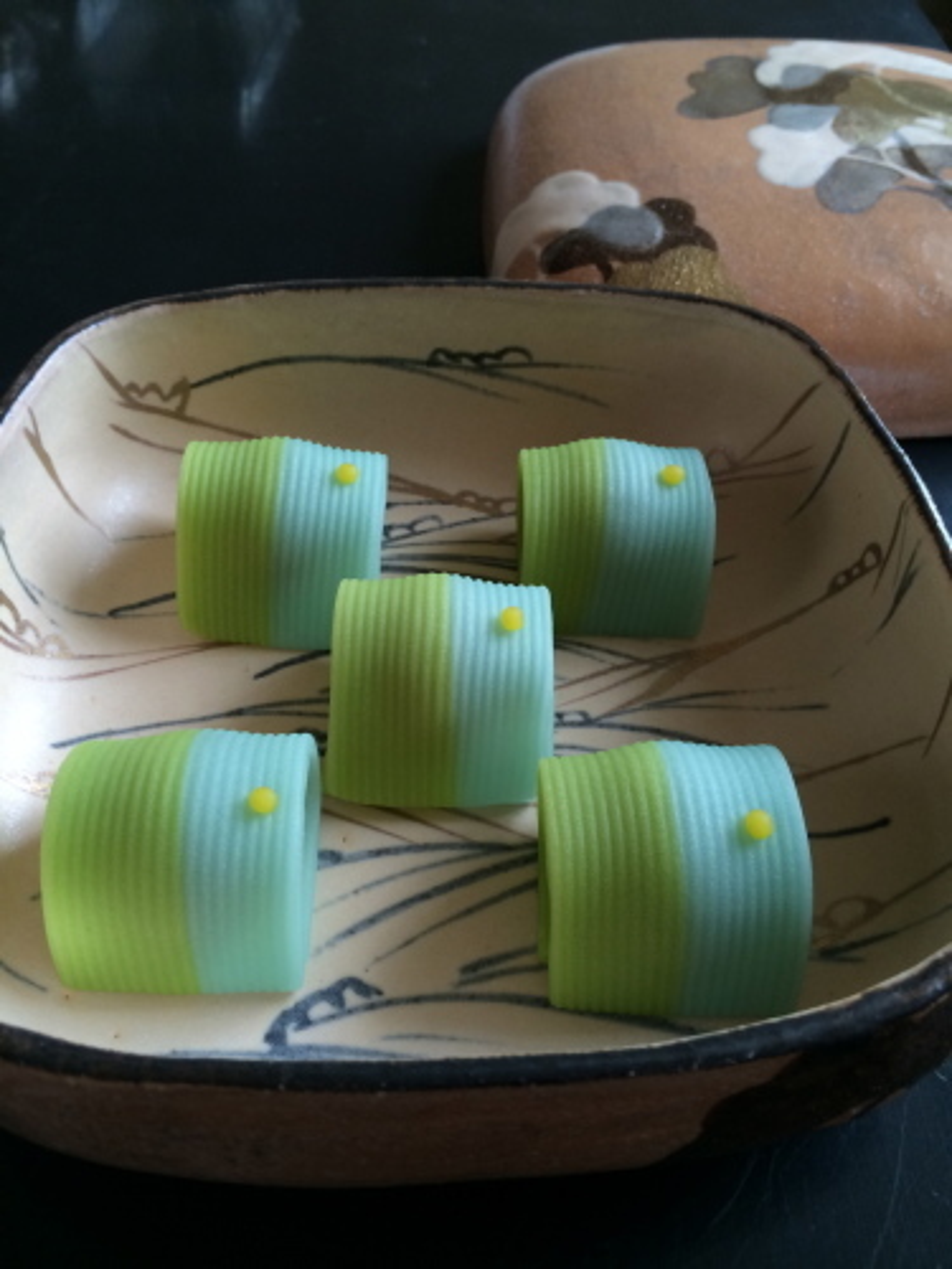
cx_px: 476
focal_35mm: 30
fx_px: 1100
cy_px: 634
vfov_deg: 60.0
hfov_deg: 46.8
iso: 50
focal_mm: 4.12
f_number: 2.2
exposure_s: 1/30
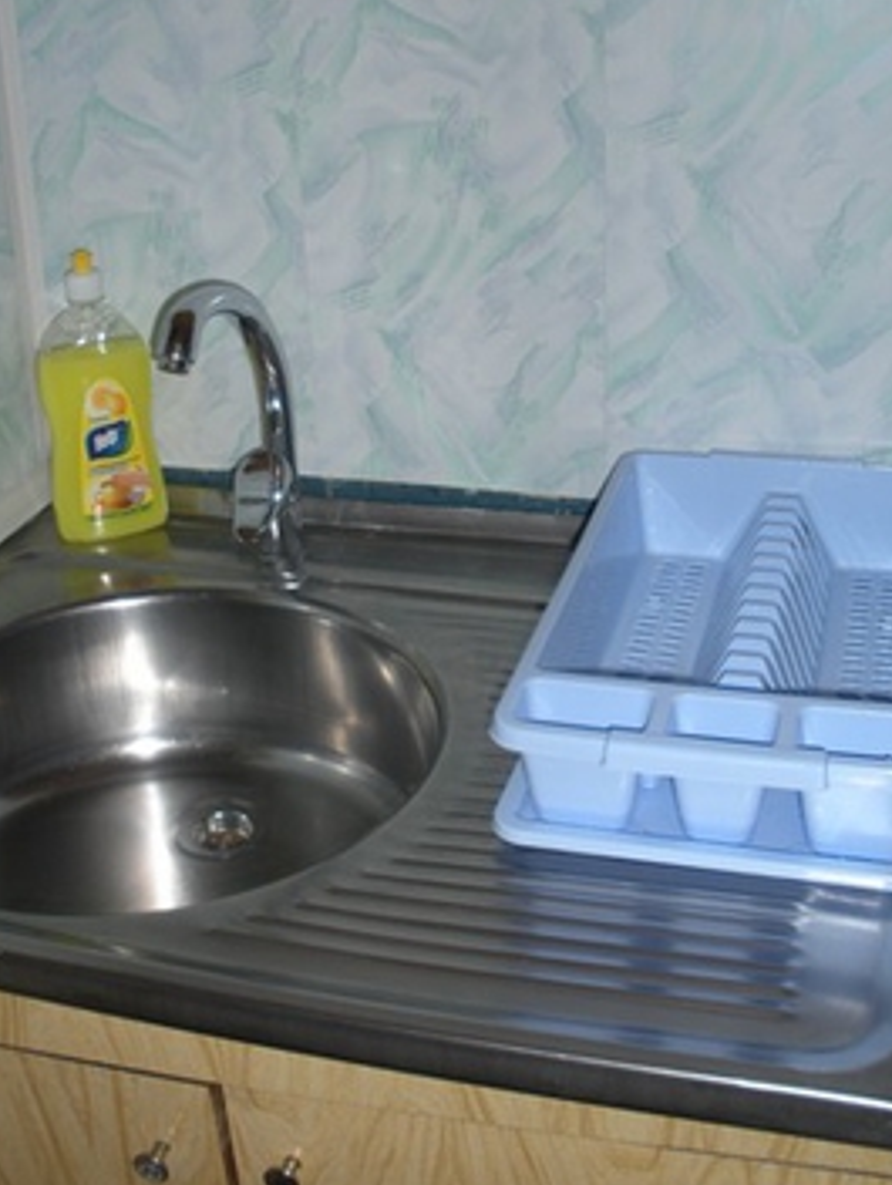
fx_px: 1577
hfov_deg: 31.5
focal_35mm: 46
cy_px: 545
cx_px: 370
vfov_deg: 41.2
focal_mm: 6.3
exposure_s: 1/60
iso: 64
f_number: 3.5
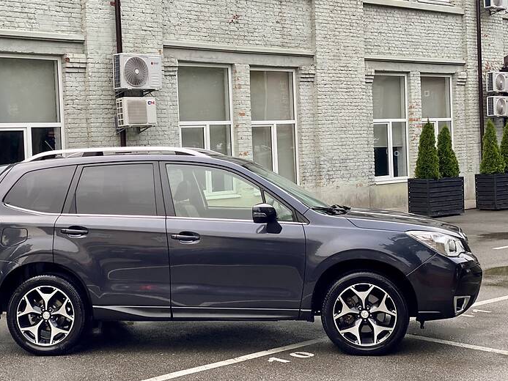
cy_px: 172
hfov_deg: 32.1
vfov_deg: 24.4
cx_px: 221
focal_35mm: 60
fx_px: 881
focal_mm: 6
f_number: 2
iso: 80
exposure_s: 1/122
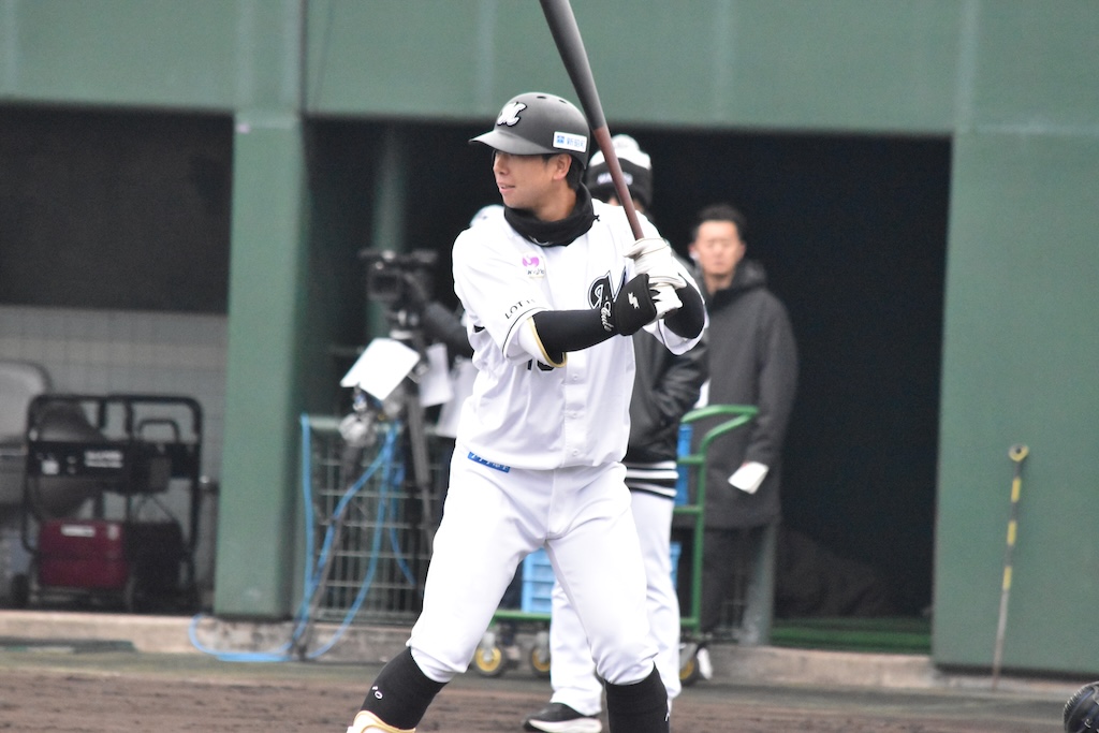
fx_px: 13738
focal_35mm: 450
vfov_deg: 3.1
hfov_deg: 4.6
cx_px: 550
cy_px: 366
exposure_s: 1/4000
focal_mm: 300
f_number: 9
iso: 10000
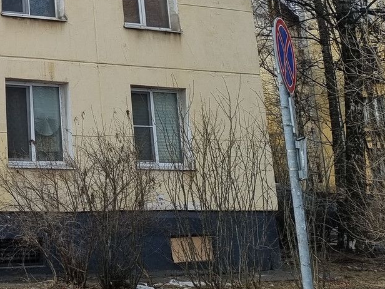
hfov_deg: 21.5
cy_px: -89
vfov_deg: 17.1
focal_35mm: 81
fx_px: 901
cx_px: -131
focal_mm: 5.4
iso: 50
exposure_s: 1/2008
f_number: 1.8
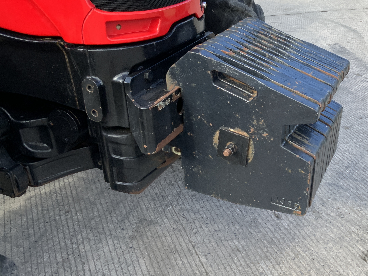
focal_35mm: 43
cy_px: 134
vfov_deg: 33.6
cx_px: 256
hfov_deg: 43.0
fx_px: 457
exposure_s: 1/261
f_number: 1.8
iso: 16
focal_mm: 3
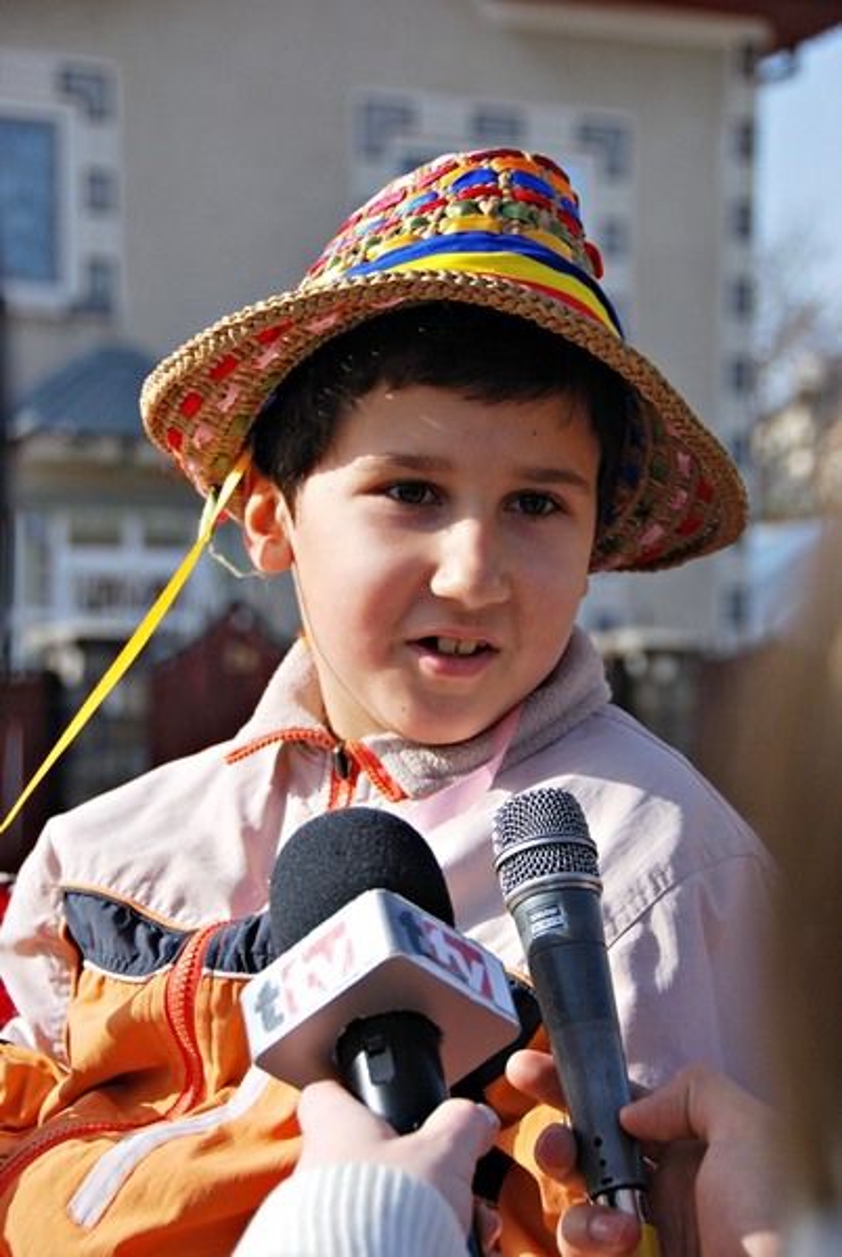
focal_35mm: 82
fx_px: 2884
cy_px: 628
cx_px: 421
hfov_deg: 16.6
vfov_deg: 24.6
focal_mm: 55
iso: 200
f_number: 5.6
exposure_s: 1/1000
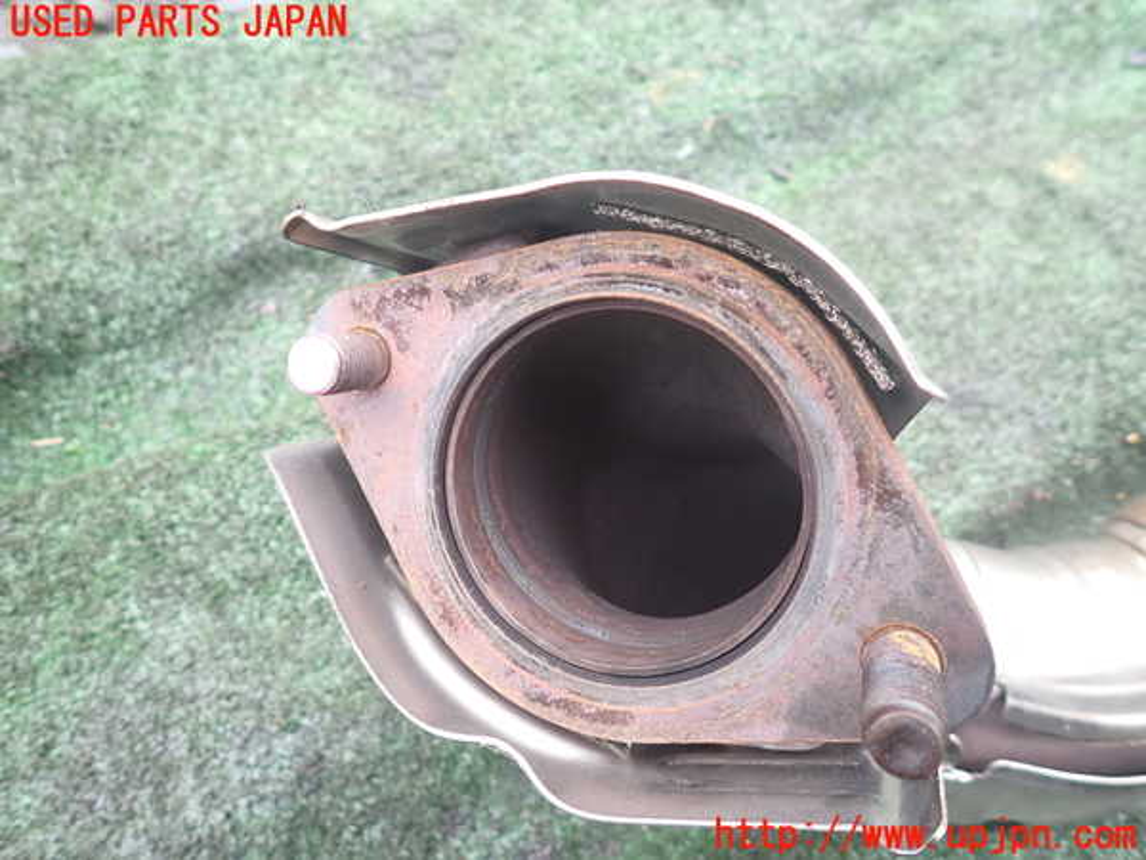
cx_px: 573
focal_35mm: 25
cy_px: 430
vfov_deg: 54.9
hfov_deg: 69.4
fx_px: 828
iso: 100
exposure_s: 1/60
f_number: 2
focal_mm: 4.5
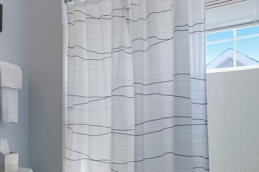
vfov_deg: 38.0
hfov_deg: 52.8
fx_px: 245
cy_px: 126
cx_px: 59
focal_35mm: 34
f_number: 8
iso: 400
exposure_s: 1/250
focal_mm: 12
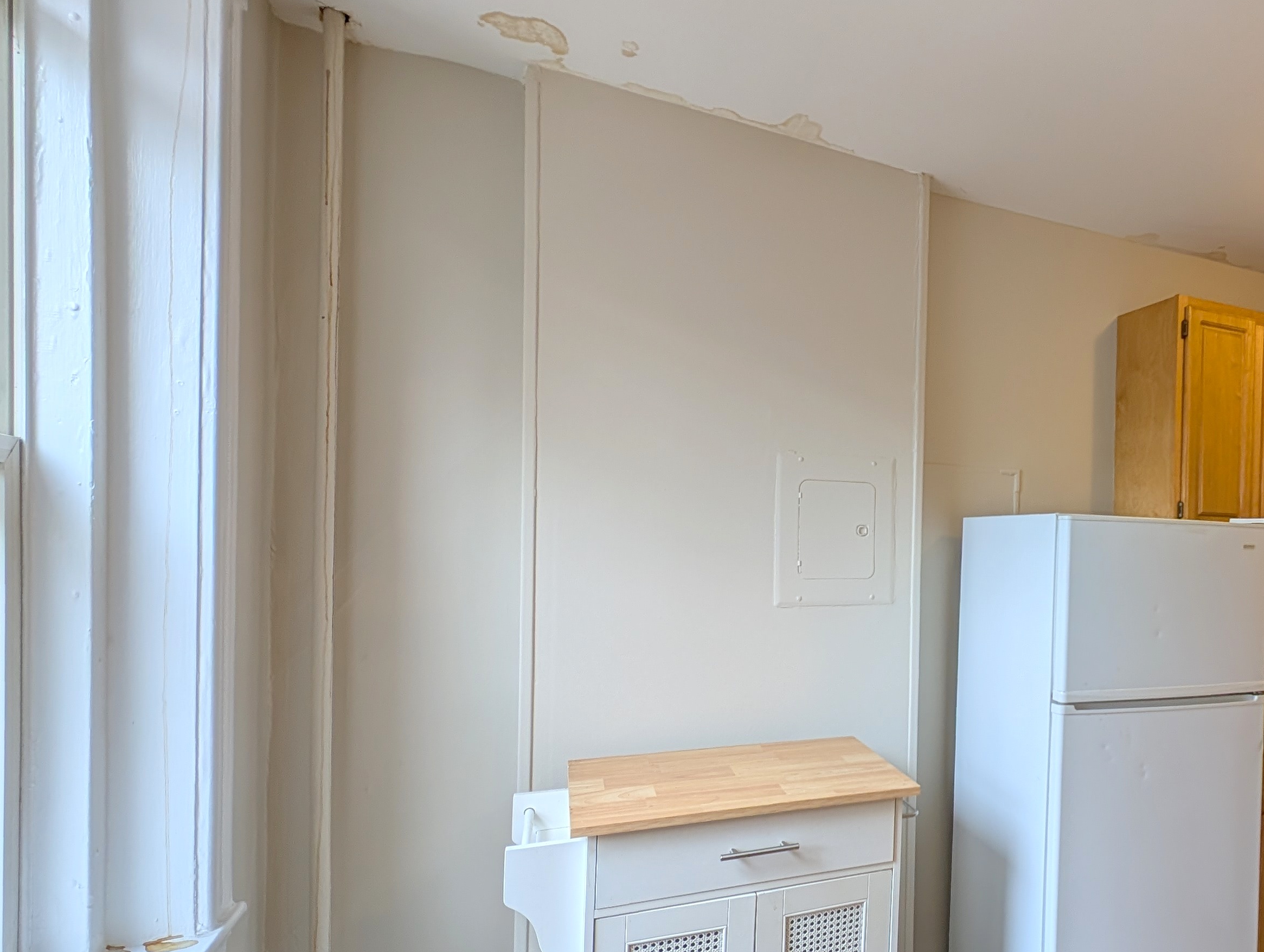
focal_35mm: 21
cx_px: 991
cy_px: 544
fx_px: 768
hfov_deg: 71.8
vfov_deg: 63.3
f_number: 1.95
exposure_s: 1/78.5
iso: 41
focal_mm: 2.23
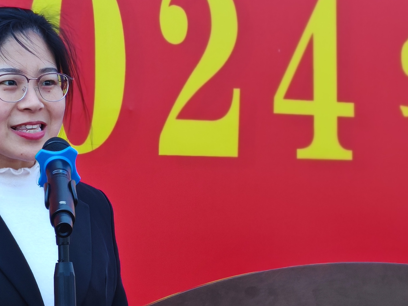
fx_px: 1910
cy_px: 66
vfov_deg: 9.1
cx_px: 233
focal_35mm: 162
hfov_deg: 12.2
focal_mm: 5.52
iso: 50
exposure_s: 1/230
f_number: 2.4
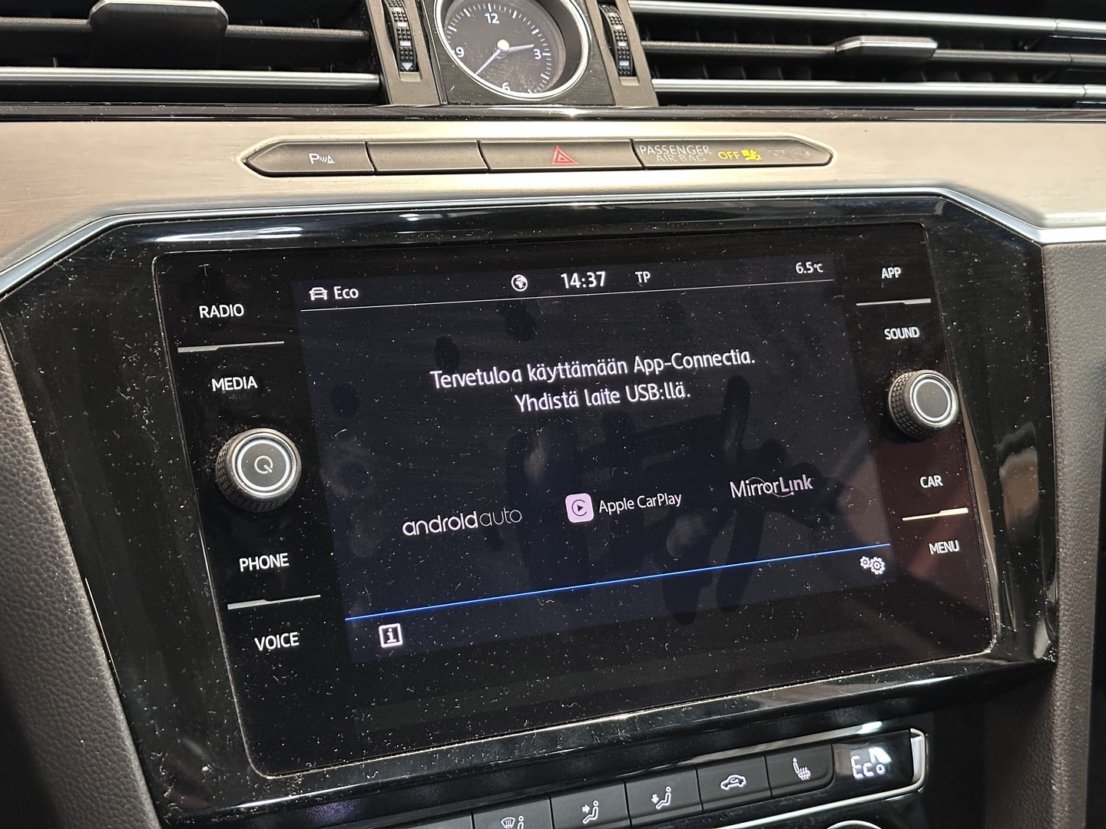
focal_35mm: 48
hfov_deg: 39.7
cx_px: 553
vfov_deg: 30.3
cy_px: 414
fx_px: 1534
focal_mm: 6.86
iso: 640
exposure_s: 1/30
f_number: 1.78
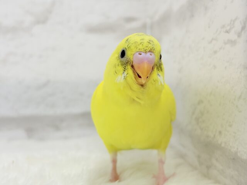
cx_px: 124
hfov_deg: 36.8
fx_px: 371
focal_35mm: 52
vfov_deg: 28.0
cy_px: 92
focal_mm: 5.96
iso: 80
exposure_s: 1/100
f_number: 1.6
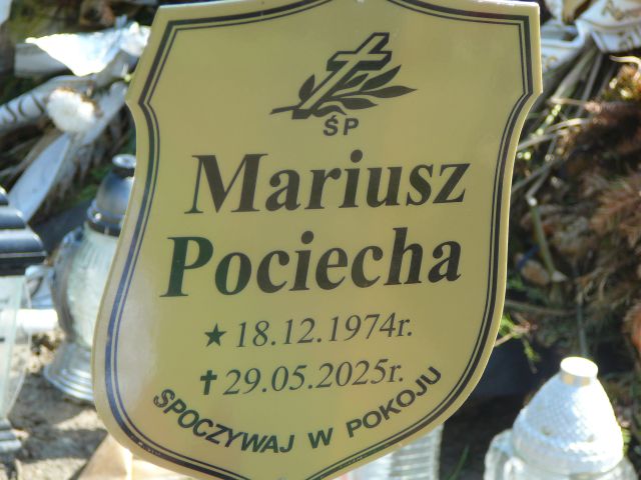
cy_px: 240
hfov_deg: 13.3
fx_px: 2741
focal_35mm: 148
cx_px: 320
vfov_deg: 10.0
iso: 80
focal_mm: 22
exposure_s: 1/160
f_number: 4
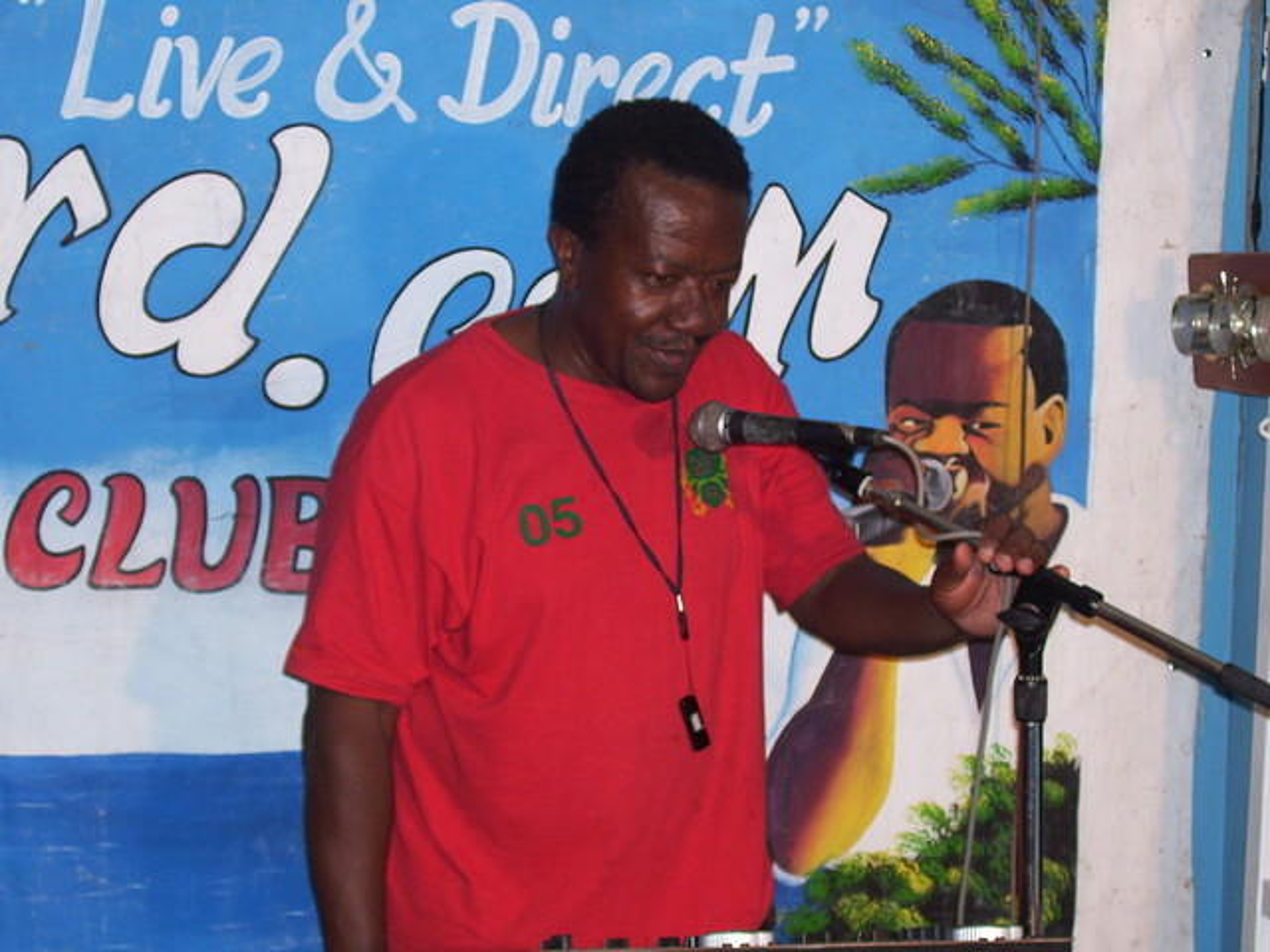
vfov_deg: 21.0
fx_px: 2568
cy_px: 476
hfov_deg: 27.8
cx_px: 635
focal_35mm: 70
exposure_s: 1/80
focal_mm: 11.6
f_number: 4
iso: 160
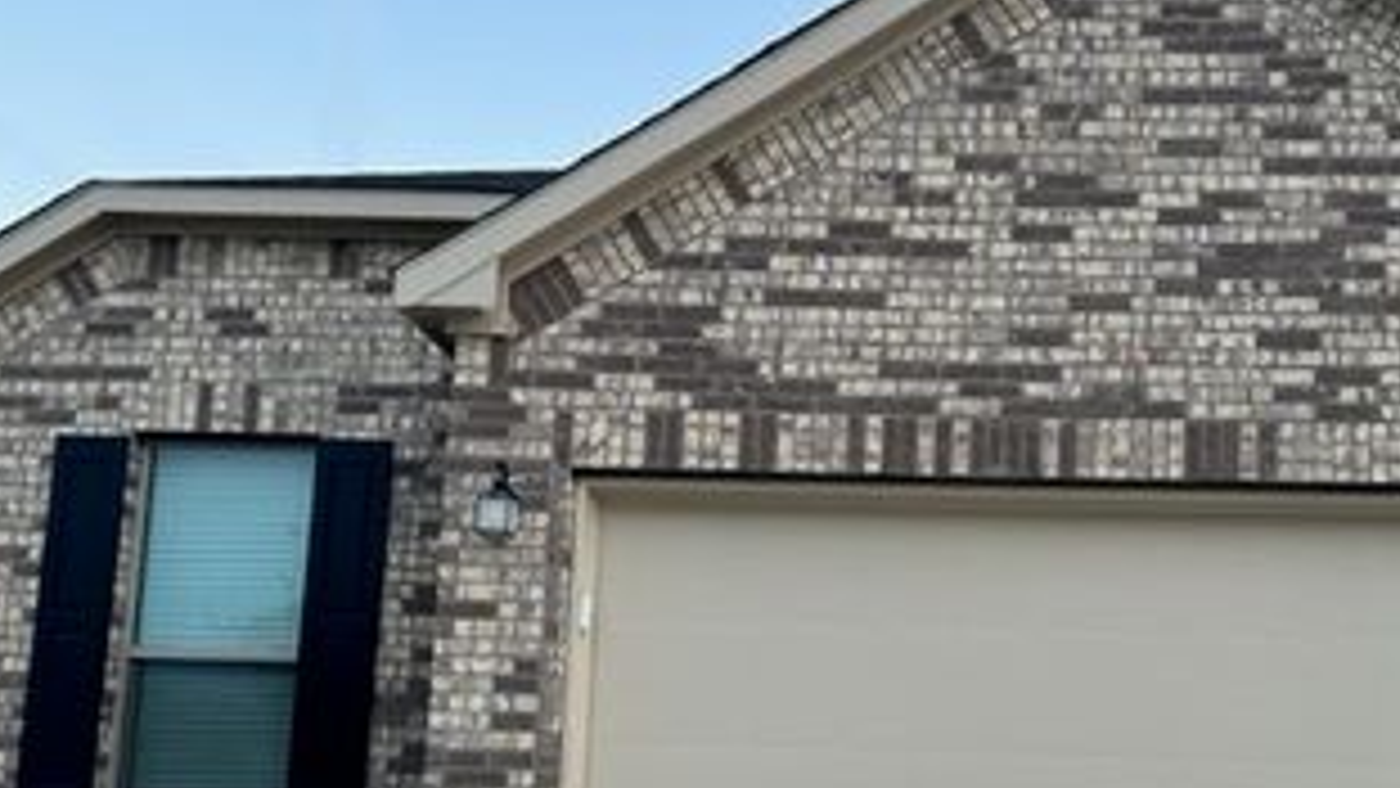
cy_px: 588
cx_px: 878
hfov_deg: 47.9
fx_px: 1559
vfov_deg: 28.0
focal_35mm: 42
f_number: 1.78
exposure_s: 1/115
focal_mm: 6.86
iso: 250
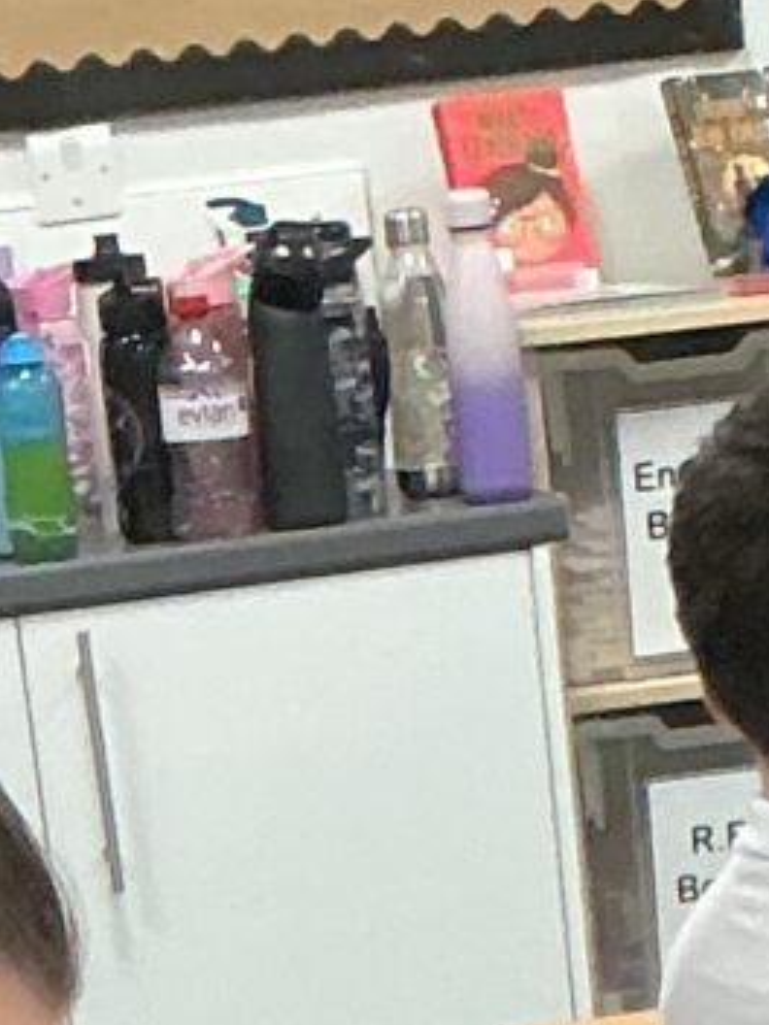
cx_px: 650
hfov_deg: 7.0
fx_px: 6250
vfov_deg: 7.9
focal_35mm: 211
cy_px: 3238
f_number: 1.8
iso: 125
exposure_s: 1/60
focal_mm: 3
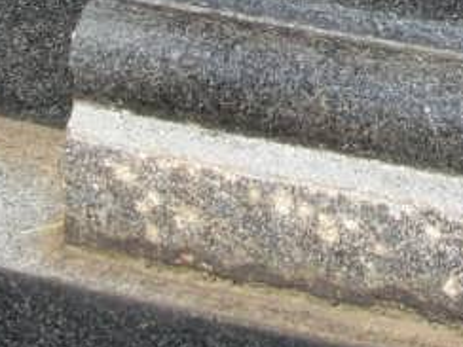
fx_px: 2367
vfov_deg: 8.2
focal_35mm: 177
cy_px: -155
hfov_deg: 11.1
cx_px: 476
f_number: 4
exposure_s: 1/500
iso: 64
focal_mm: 5.85
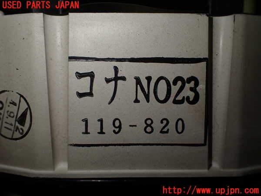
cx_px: 130
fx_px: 226
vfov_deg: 46.8
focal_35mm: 30
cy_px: 98
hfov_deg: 60.0
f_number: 3.2
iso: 100
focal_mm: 5.4
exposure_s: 1/125
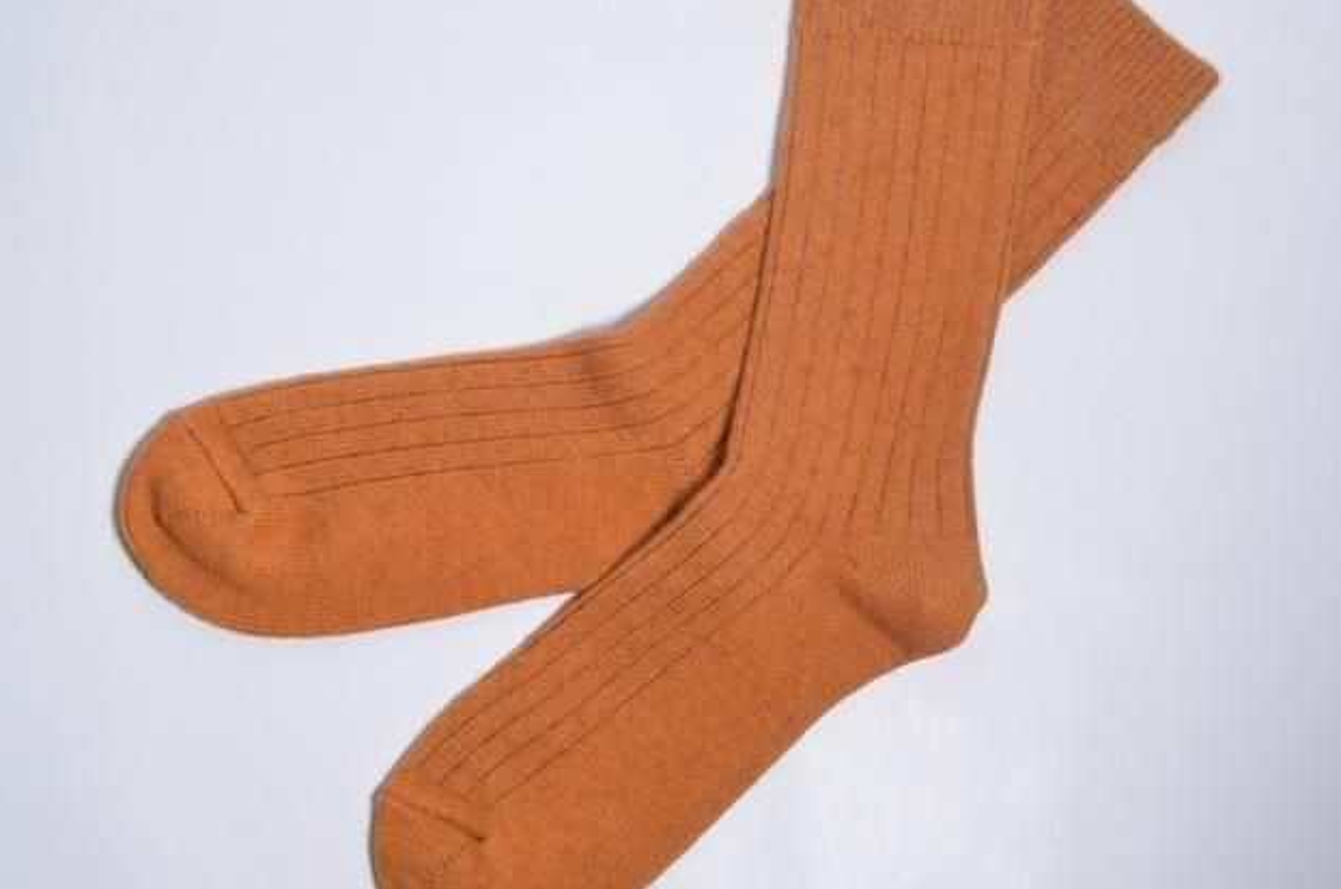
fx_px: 2863
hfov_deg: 26.3
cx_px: 753
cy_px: 392
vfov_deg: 17.6
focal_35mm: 77
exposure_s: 1/160
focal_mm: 40
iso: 800
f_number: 6.3
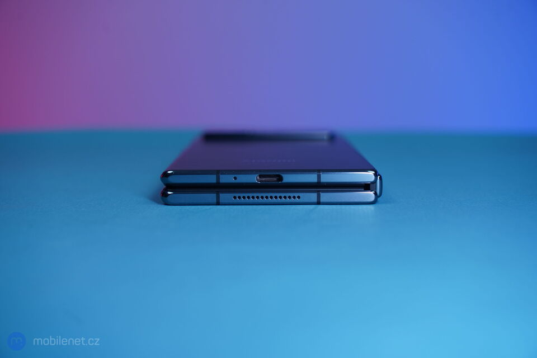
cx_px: 268
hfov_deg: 31.9
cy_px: 179
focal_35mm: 63
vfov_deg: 21.6
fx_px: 940
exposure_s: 1/125
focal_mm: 63
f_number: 5.6
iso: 320
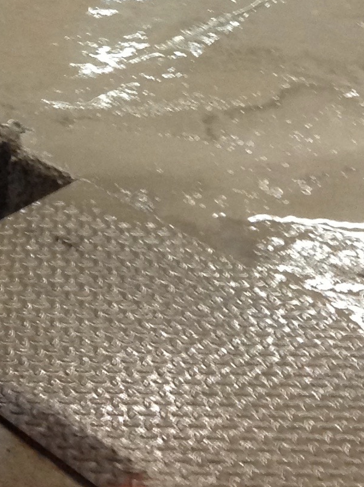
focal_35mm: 112
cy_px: -176
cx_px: -32
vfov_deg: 16.5
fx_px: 1574
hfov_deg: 13.0
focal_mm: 4.28
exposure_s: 1/15
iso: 200
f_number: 2.4
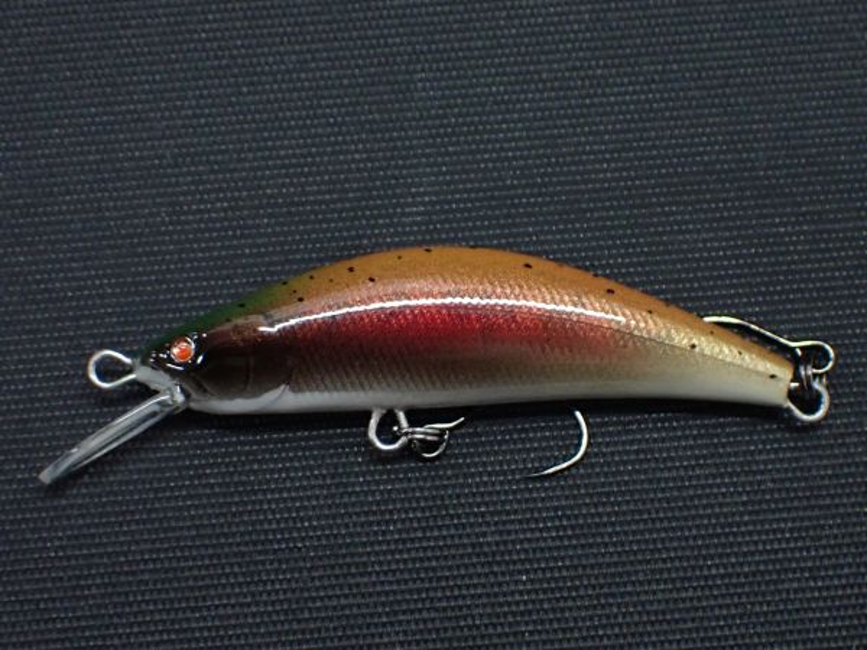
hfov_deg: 27.4
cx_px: 434
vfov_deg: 20.7
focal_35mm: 71
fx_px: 1778
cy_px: 325
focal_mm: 12.73
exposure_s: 1/80
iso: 800
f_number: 3.9
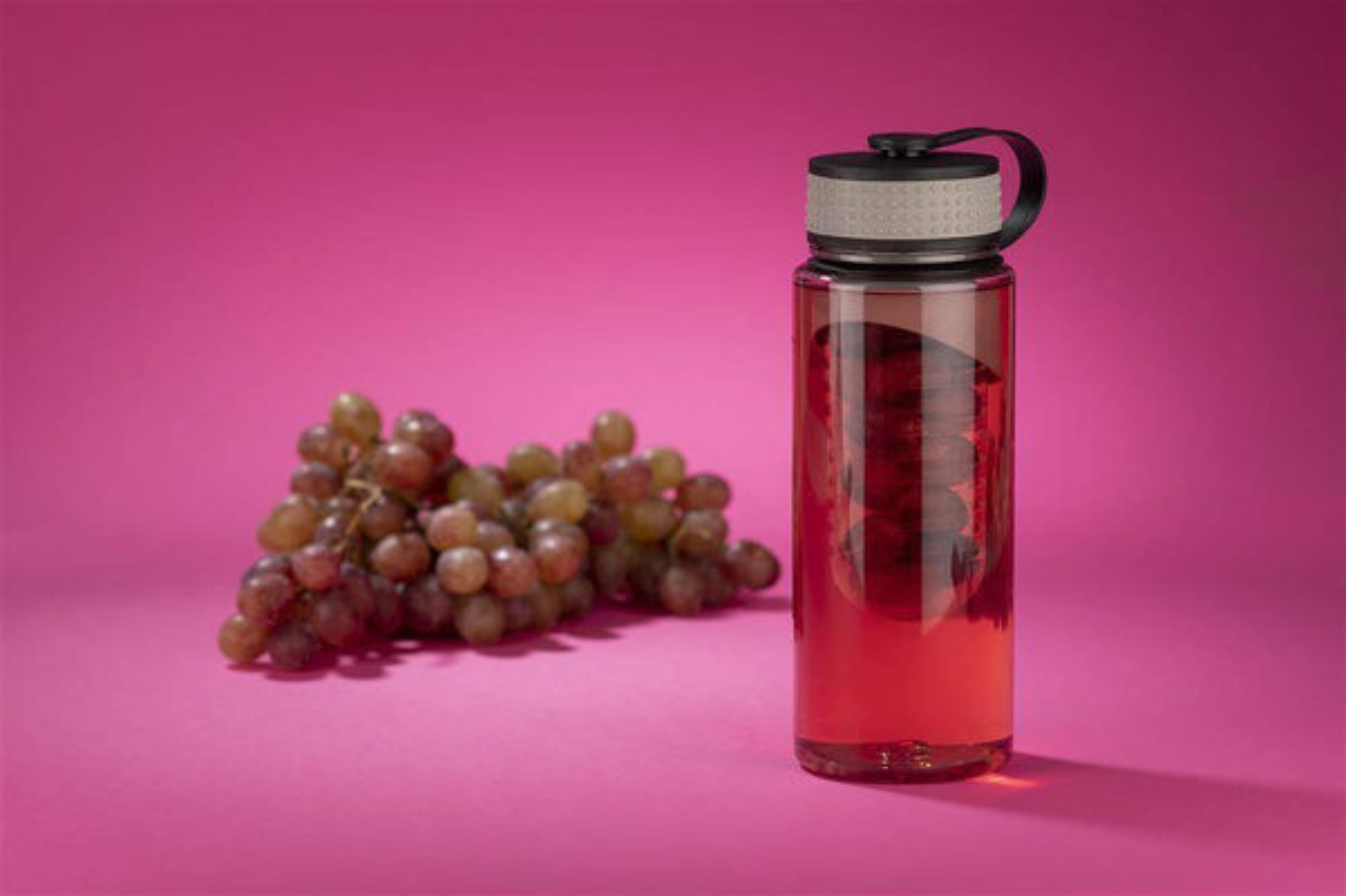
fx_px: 4747
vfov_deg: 10.8
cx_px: 673
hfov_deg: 16.1
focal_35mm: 127
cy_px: 448
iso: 100
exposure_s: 1/125
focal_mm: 85
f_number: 4
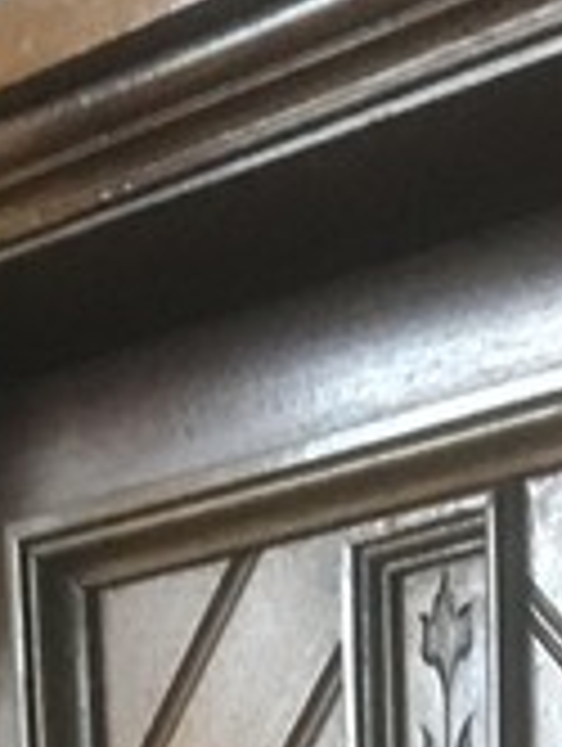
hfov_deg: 9.0
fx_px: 3519
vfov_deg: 10.5
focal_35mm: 163
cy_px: 1762
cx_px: 647
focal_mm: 4.15
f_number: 2.2
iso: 250
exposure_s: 1/17
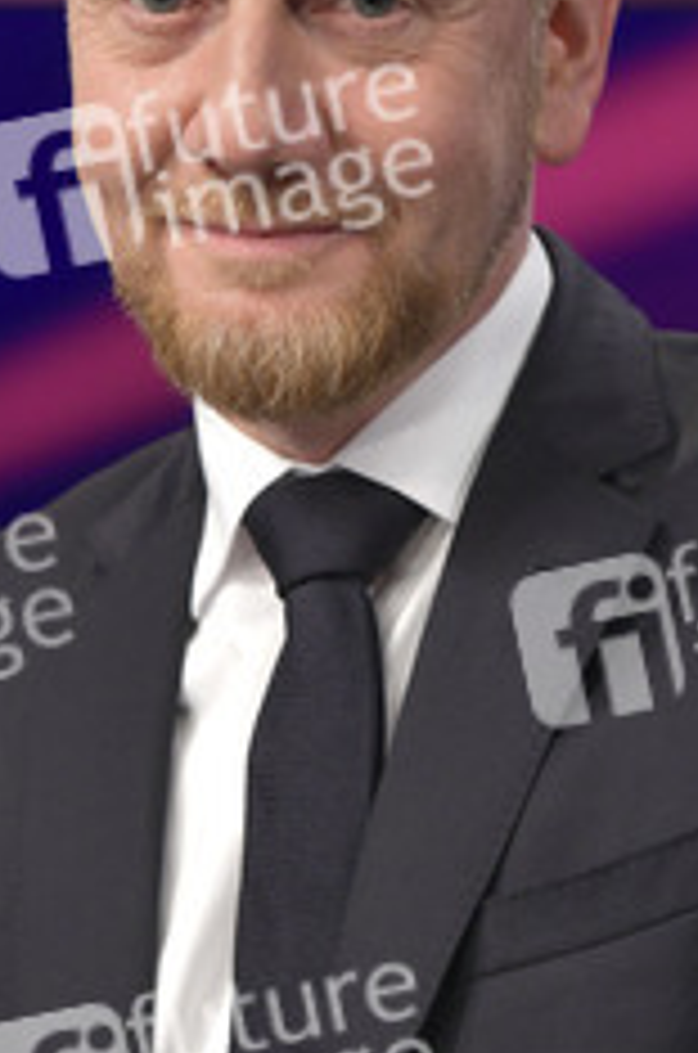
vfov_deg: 22.9
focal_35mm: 89
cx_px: 333
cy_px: 396
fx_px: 2600
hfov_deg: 15.3
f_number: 5.6
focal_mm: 52
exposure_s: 1/200
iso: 1600
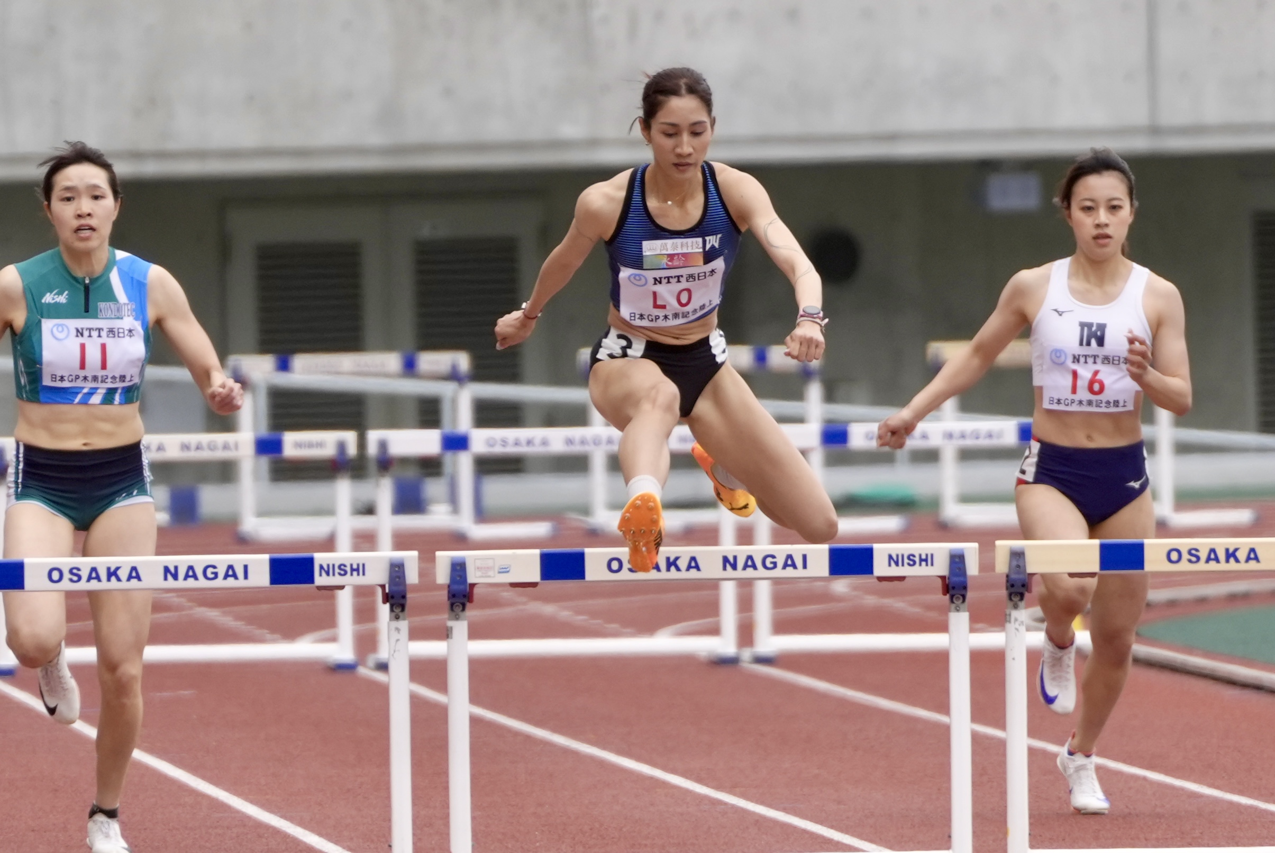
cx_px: 638
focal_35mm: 600
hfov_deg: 3.4
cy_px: 426
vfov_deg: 2.3
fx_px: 21270
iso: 640
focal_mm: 400
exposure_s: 1/1600
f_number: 5.6
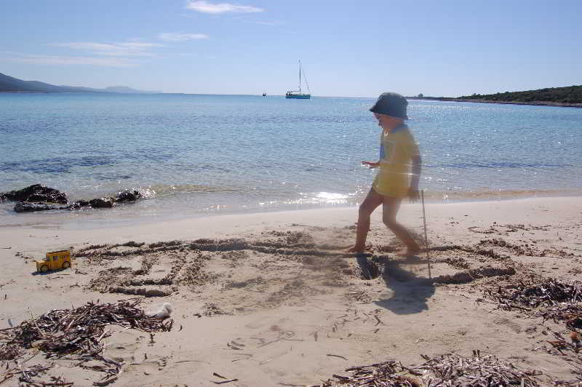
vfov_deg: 47.9
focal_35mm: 27
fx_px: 436
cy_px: 194
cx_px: 291
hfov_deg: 67.4
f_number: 9
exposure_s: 1/640
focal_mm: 18
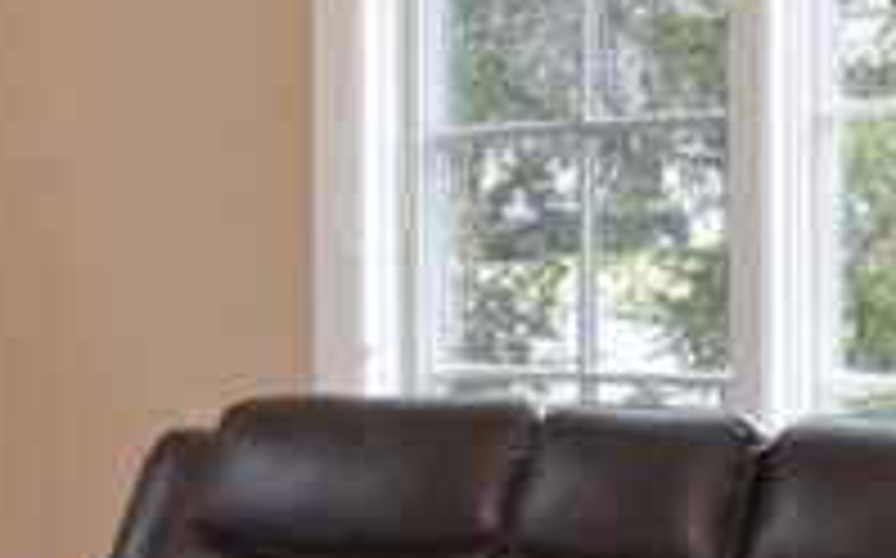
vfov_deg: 15.0
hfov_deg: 22.8
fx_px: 2113
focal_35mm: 87
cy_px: 218
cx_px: -32
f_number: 8
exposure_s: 1/60
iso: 640
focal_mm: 11
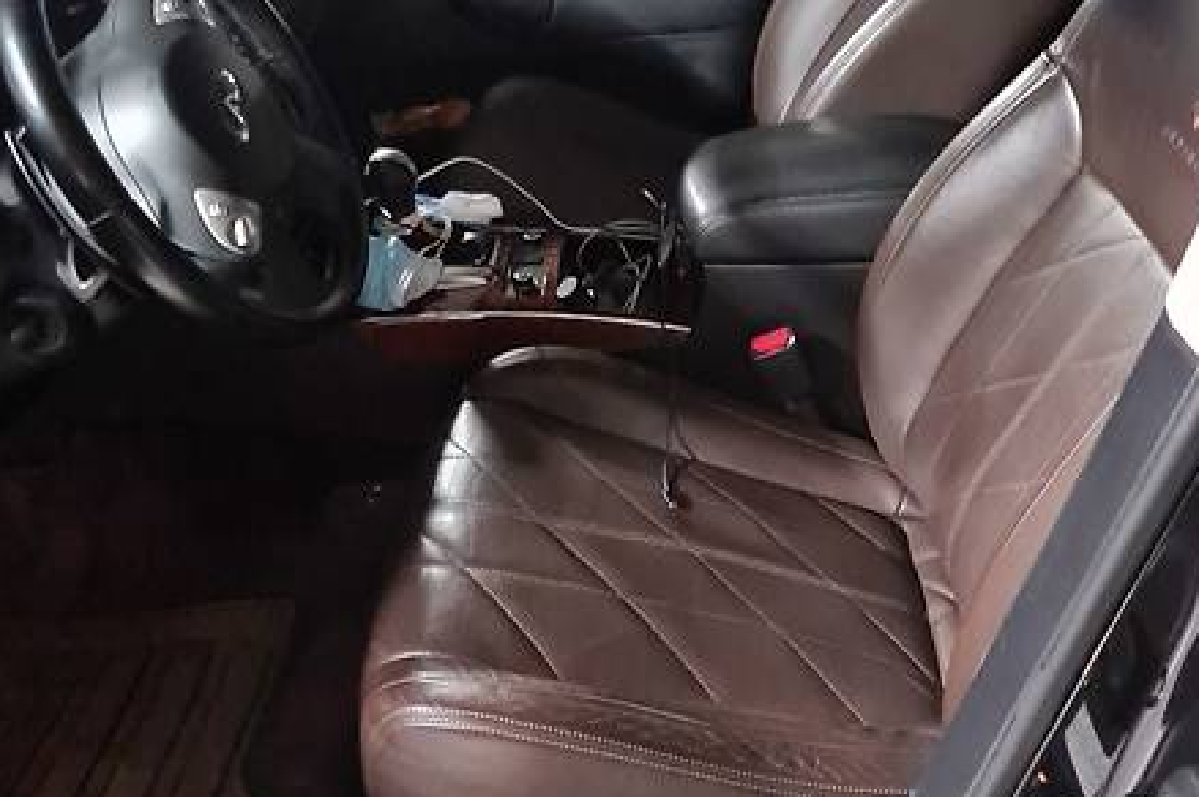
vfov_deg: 35.8
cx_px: 604
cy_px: 338
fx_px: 1231
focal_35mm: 37
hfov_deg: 51.9
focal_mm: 5.4
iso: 1250
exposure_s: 1/17
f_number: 1.8
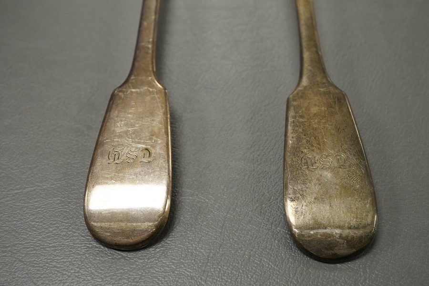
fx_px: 536
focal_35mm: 45
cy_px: 143
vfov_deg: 29.9
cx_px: 214
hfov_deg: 43.6
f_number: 11
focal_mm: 30
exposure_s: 1/125
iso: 1600
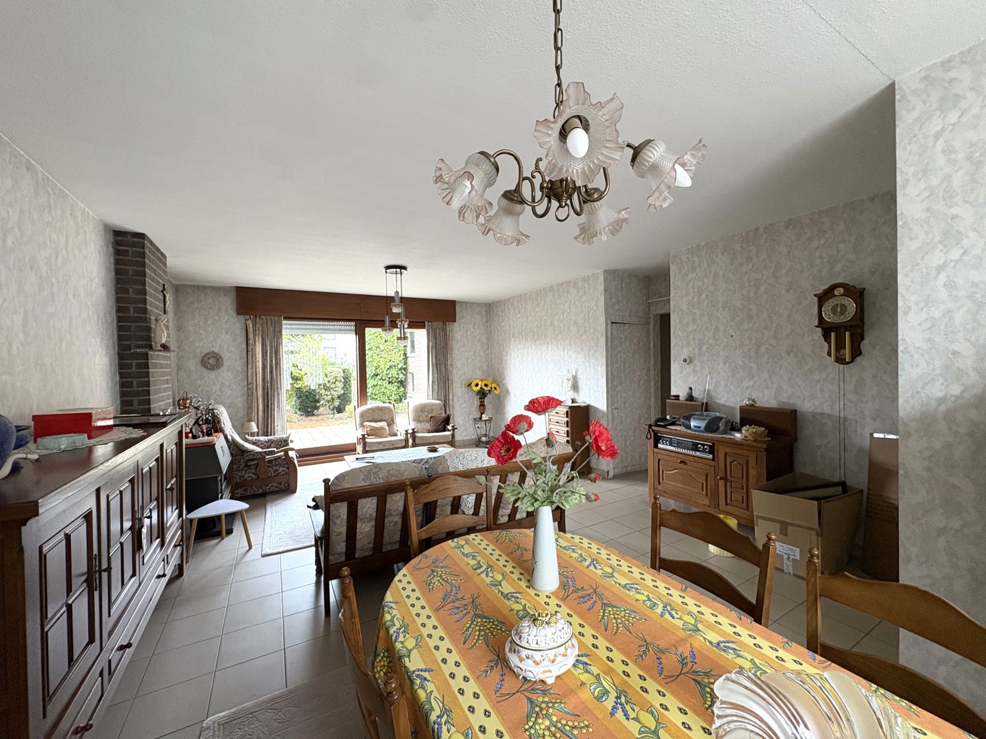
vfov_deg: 85.7
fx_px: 399
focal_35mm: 14
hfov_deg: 102.1
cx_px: 493
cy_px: 370
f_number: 2.2
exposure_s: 1/60
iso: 250
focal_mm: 2.22
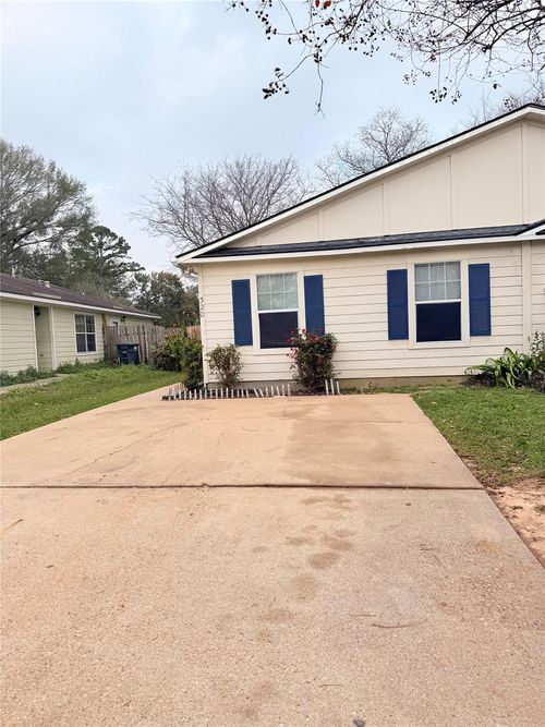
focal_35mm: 24
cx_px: 272
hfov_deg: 56.8
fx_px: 504
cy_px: 364
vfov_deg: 71.6
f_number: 1.78
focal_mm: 6.76
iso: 80
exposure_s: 1/2907
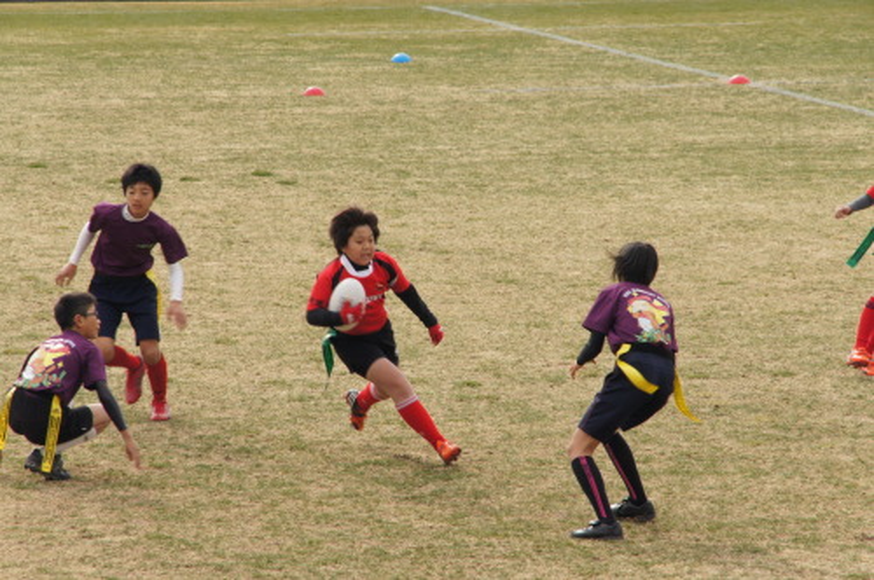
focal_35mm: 300
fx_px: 7274
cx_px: 437
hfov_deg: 6.9
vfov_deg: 4.6
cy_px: 290
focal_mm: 200
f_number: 16
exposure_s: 1/160
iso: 320
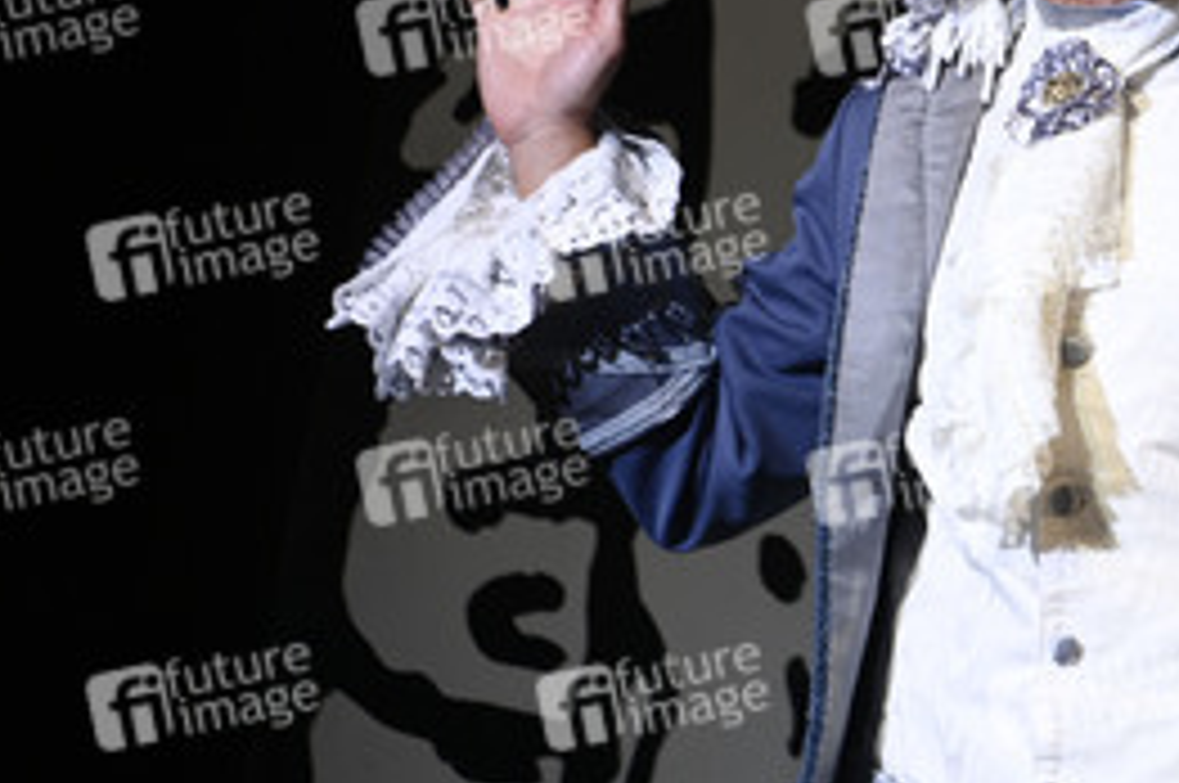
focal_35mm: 516
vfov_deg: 2.7
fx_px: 16878
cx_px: 983
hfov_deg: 4.0
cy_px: 135
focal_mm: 300
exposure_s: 1/250
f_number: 5.6
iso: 1000
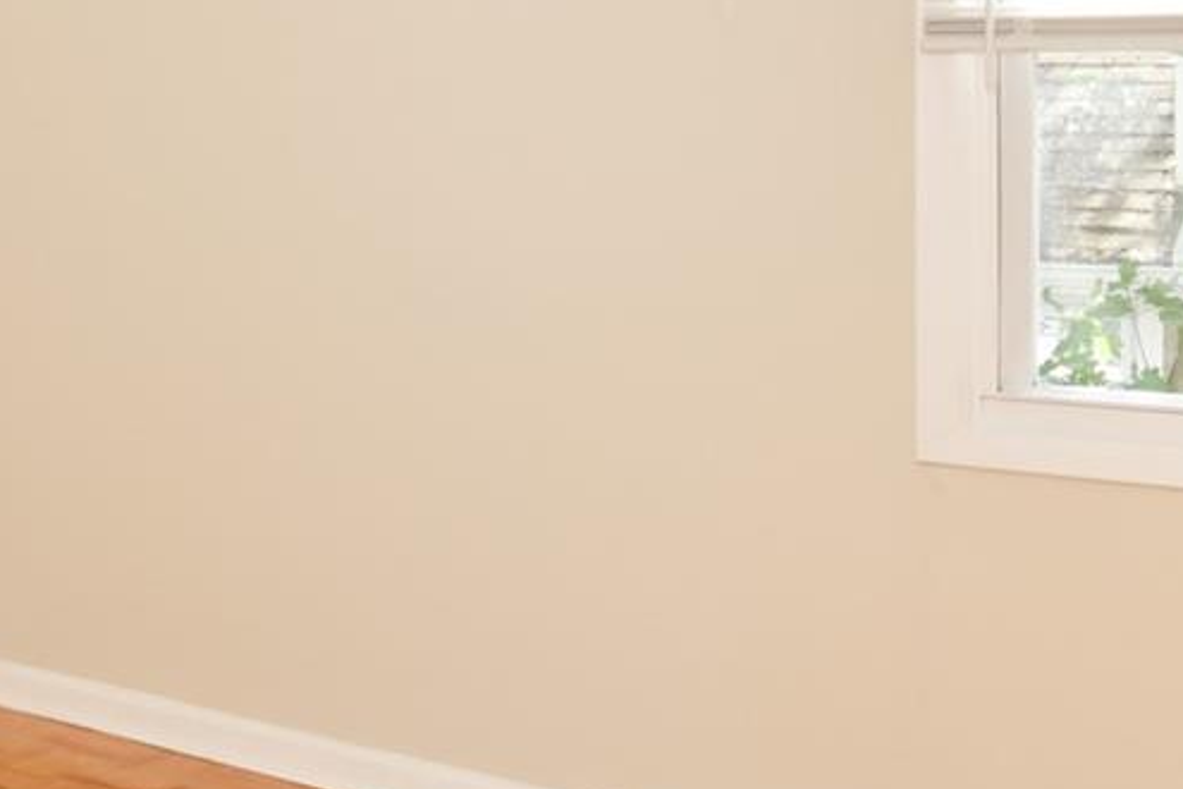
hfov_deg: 27.6
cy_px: 160
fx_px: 2037
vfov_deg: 21.6
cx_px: -313
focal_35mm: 62
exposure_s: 1/80
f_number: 16
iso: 1600
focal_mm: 15
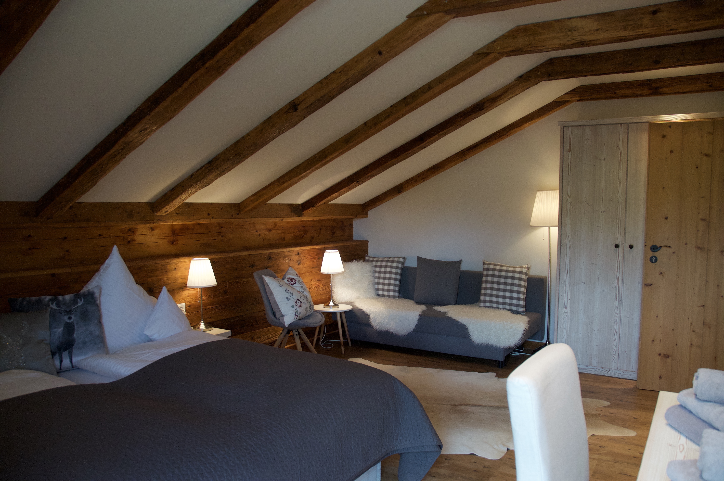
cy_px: 240
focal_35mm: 27
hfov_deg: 67.4
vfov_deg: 47.8
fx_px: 542
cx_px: 362
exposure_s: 1/200
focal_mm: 18
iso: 1400
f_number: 3.5
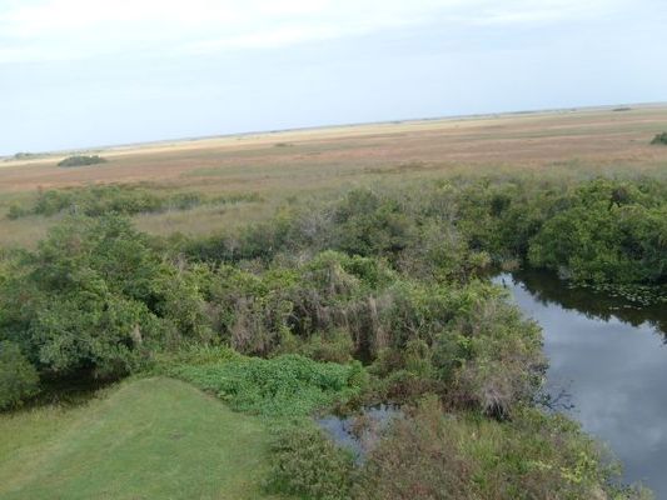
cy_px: 250
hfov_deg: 52.6
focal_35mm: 35
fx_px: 675
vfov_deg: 40.7
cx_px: 334
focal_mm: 5.8
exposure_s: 1/90
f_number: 7.1
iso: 80
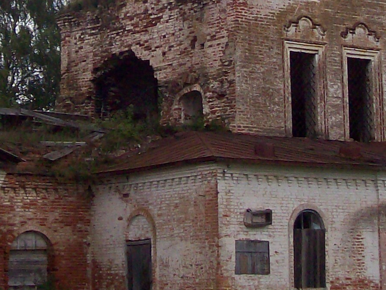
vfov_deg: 10.2
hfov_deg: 13.8
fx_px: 1595
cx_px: 135
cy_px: -44
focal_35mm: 143
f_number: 3
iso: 80
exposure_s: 1/490
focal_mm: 7.6
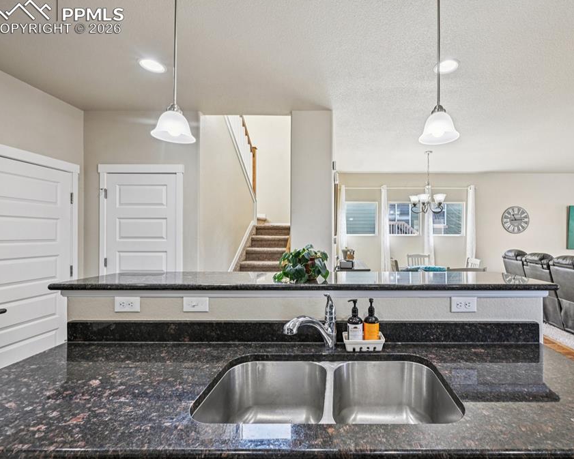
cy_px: 228
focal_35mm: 16
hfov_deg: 92.2
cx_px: 336
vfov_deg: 80.4
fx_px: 272
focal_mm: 14
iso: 400
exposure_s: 1/13
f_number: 11
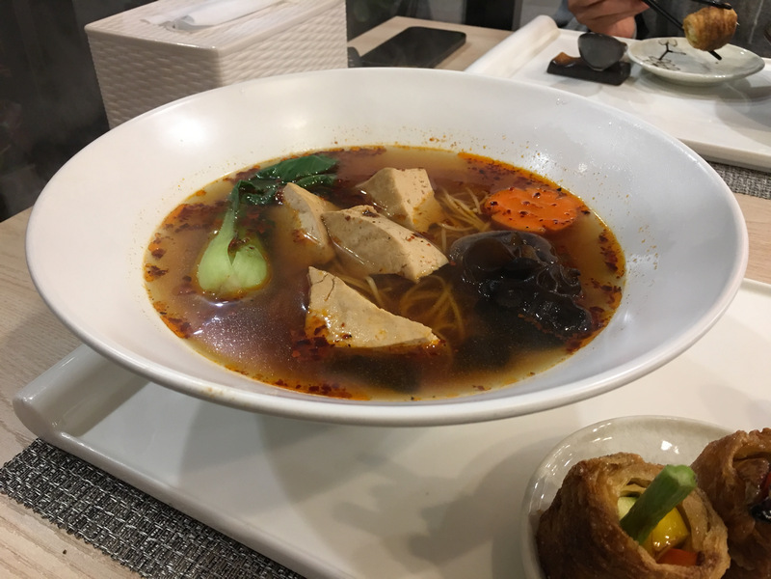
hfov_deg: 61.7
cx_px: 386
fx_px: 646
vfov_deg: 48.2
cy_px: 290
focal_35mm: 29
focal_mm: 4.15
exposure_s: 1/15
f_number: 2.2
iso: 64
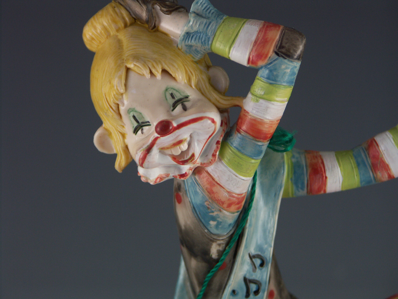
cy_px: 150
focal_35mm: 199
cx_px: 199
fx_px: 2288
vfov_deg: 7.5
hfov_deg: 9.9
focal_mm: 50.8
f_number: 3.5
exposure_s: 1/125
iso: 100
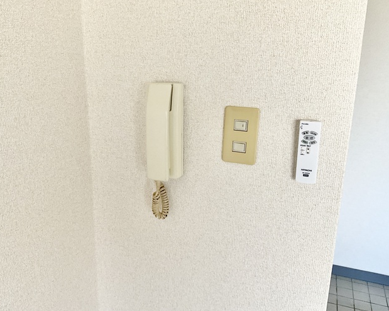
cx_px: 173
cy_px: 151
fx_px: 368
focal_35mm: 32
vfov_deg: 45.8
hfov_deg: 55.5
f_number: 1.8
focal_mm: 3
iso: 64
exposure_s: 1/77
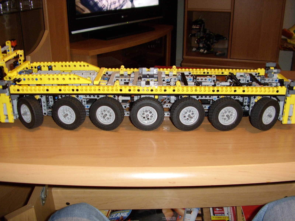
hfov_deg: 60.0
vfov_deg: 46.8
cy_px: 110
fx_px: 256
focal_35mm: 30
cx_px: 148
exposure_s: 1/30
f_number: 2.9
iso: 183
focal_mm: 5.8
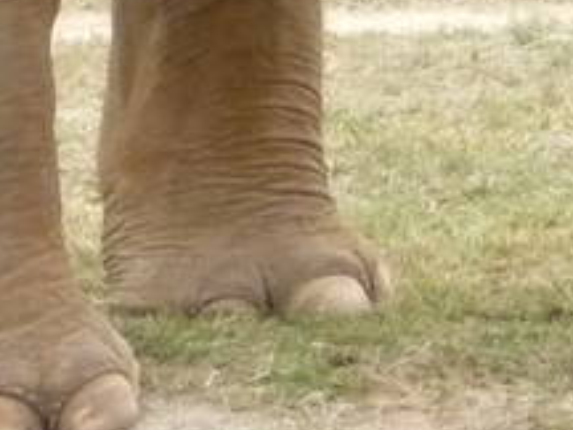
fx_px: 9435
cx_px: 1101
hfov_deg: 3.5
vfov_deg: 2.6
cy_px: -592
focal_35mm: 570
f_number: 4.6
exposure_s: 1/400
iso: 400
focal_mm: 13.1
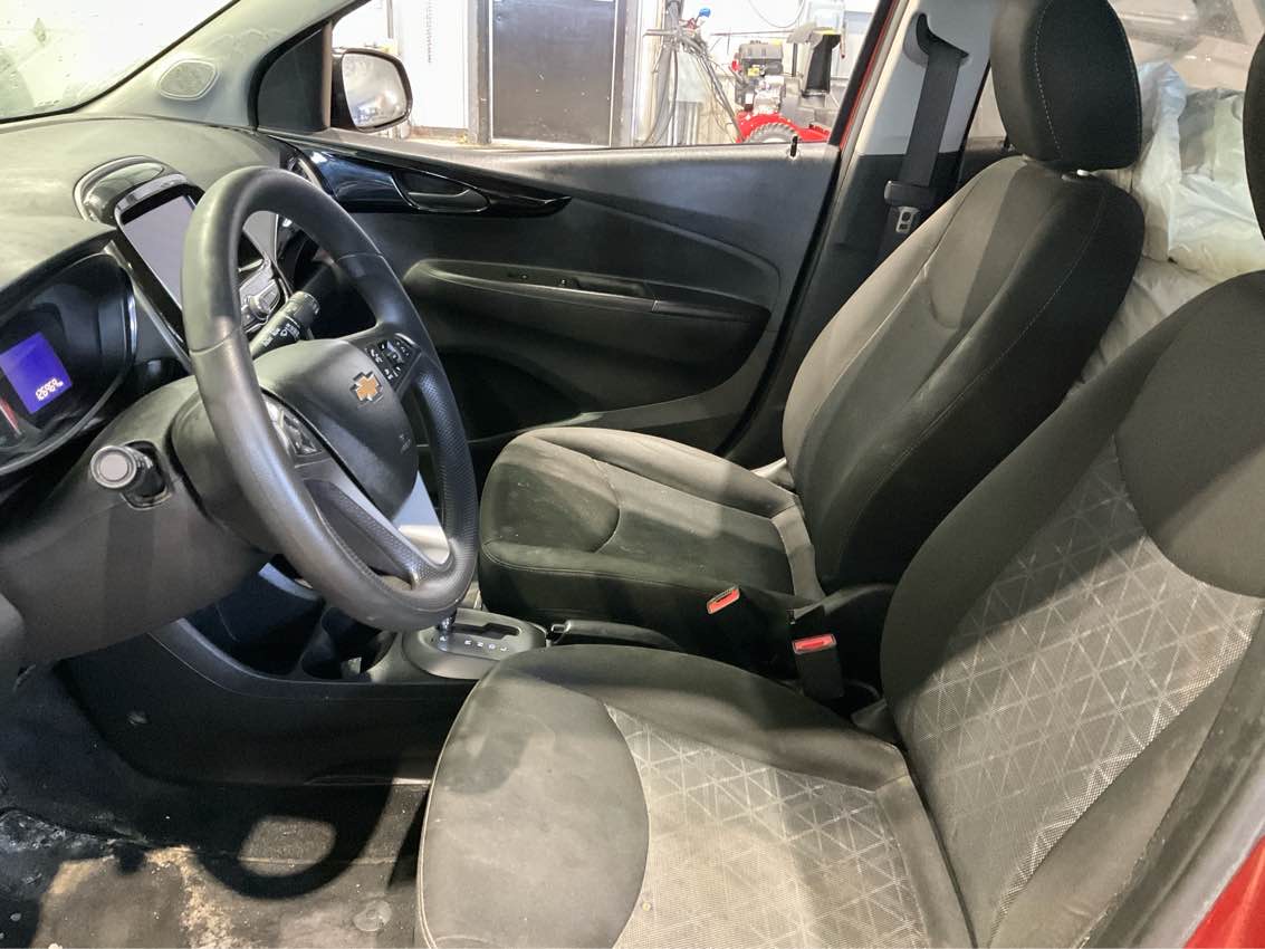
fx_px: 1060
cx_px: 632
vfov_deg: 48.2
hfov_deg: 61.7
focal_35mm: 29
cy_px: 474
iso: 500
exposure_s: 1/30
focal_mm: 3
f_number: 1.8
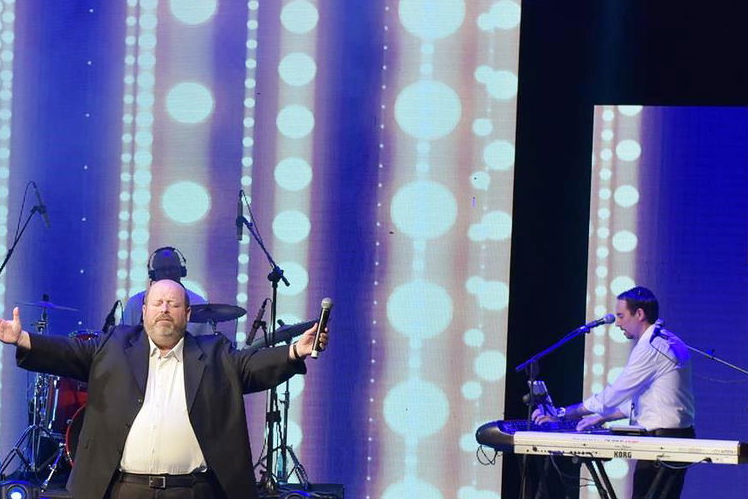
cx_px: 144
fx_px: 2722
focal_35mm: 131
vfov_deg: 10.5
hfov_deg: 15.5
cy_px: 342
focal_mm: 70
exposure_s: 1/100
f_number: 5
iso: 640
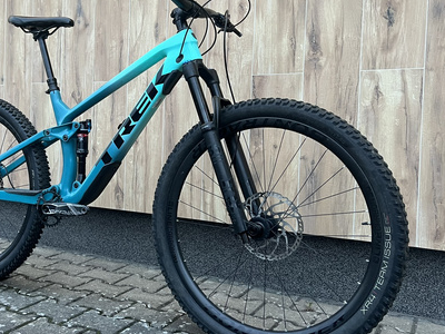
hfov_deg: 47.3
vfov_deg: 36.8
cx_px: 159
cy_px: 151
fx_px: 501
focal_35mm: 39
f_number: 1.5
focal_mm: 5.7
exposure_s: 1/60
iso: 250
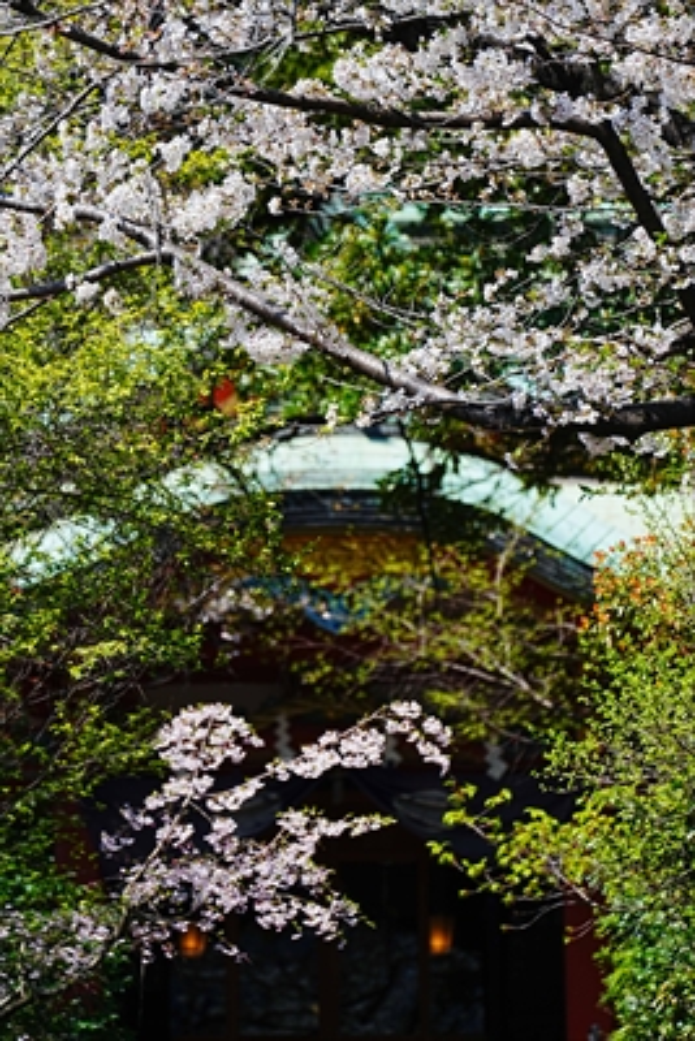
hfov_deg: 4.8
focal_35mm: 288
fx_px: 8332
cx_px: 348
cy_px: 520
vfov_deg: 7.2
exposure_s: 1/400
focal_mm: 288
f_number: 6.3
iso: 100
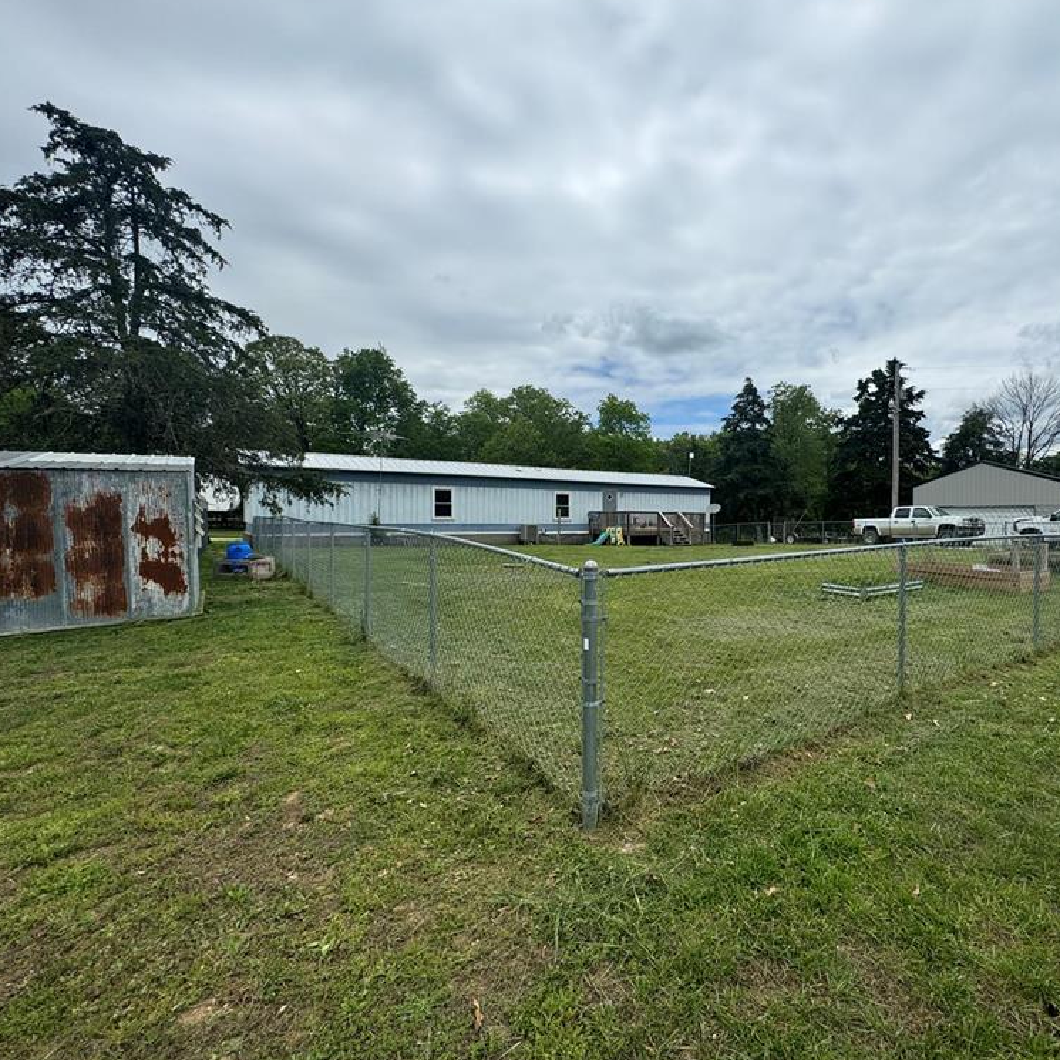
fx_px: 589
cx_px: 669
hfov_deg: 82.2
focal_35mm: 17
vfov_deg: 84.0
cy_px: 526
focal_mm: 2.22
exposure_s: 1/2083
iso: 50
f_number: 2.2
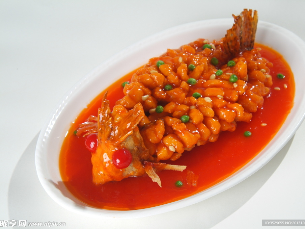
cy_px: 114
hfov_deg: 23.0
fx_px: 749
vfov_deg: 17.4
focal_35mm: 85
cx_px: 167
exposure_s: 1/125
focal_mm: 52
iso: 200
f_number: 8
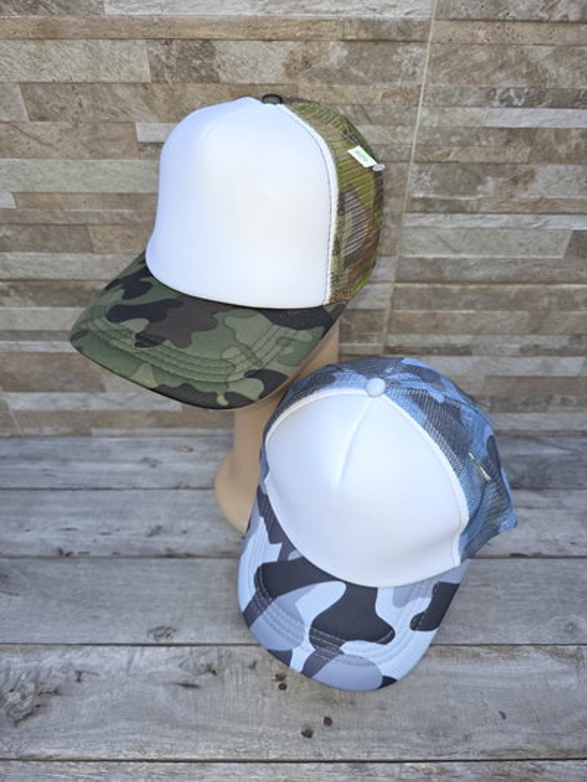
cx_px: 294
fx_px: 520
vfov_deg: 73.9
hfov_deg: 58.9
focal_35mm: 23
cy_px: 391
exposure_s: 1/50
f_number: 1.7
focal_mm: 6.3
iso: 200
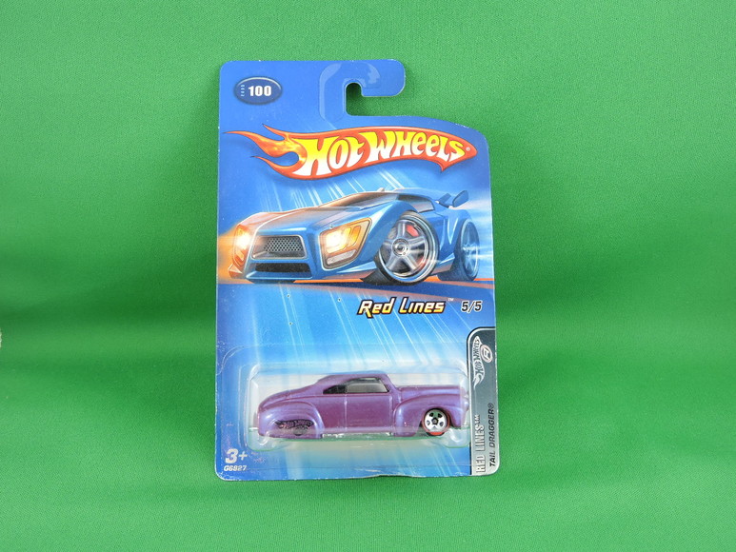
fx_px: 638
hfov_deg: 60.0
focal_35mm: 30
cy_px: 276
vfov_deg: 46.8
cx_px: 368
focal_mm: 5.4
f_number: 3.5
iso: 140
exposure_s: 1/30
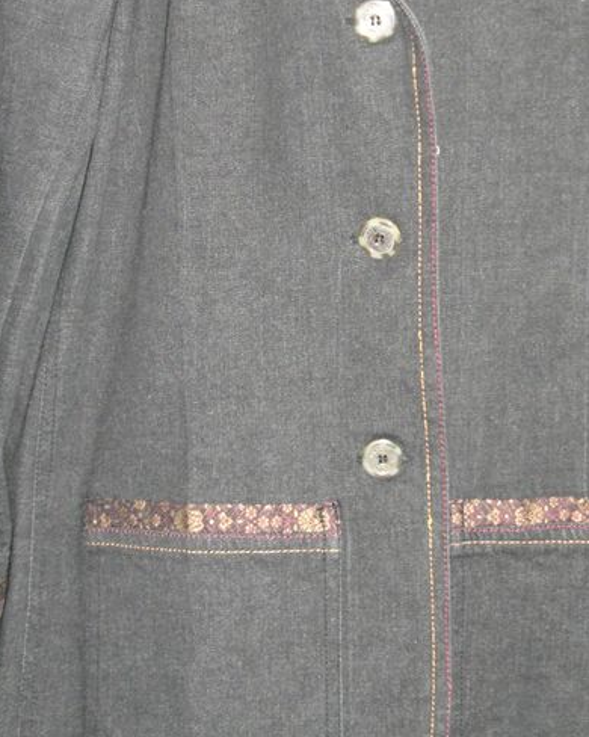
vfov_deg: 24.9
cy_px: 239
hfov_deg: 20.1
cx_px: 387
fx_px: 1657
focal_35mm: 76
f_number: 3.1
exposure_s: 1/60
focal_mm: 6.3
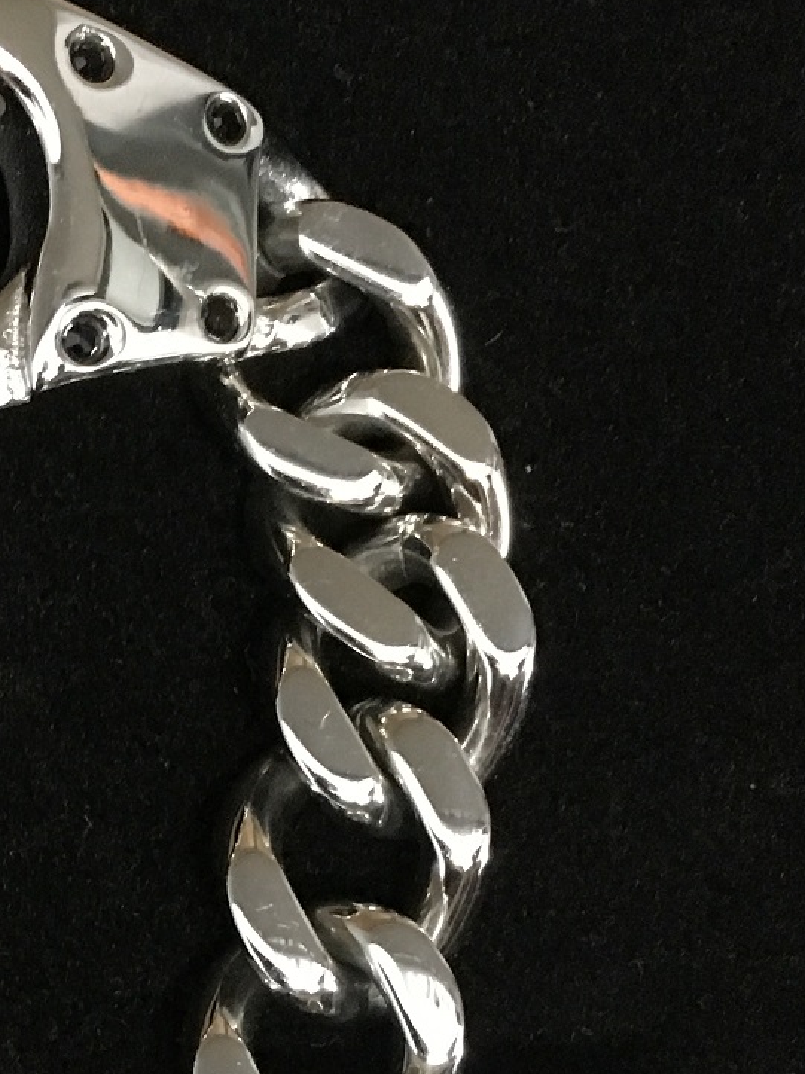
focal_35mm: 81
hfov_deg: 17.1
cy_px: 939
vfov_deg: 23.6
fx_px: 2513
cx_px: -244
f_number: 2.2
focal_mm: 4.15
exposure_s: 1/15
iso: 250
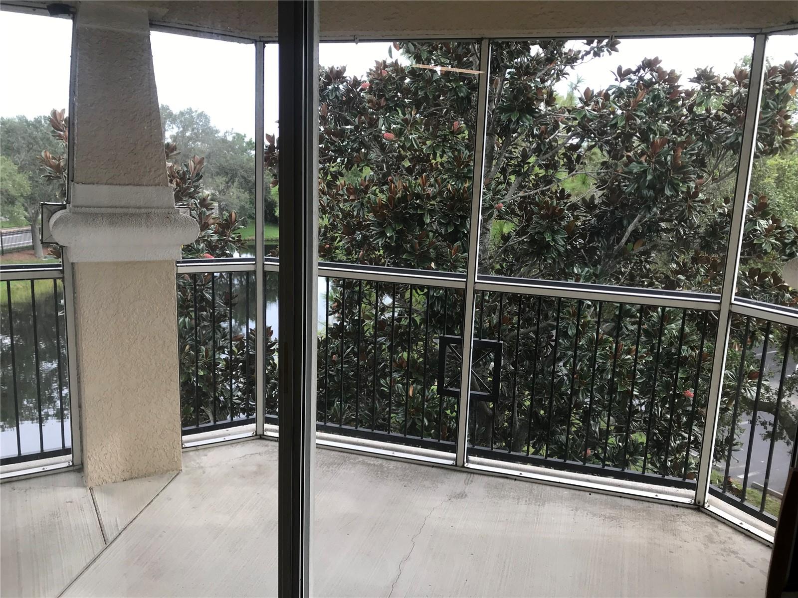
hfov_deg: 63.4
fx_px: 645
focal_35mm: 28
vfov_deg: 49.7
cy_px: 299
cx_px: 399
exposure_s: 1/120
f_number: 1.8
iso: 20
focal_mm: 3.99
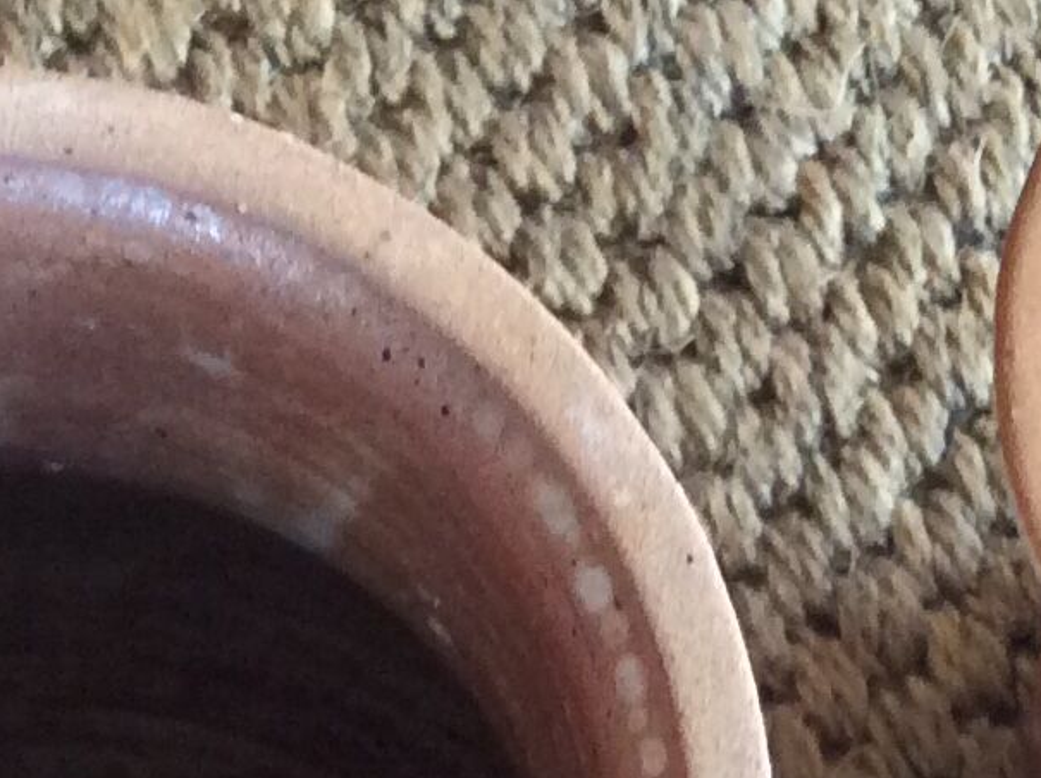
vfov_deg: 10.5
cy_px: 1057
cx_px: 258
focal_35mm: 137
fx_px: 4114
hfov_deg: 14.4
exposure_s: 1/25
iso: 125
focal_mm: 3.3
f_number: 2.4
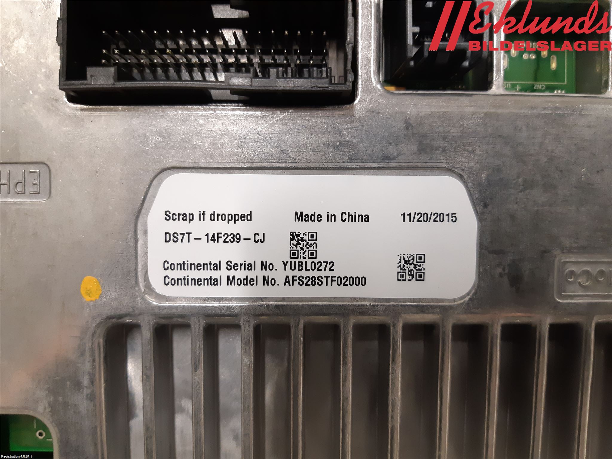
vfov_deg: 53.1
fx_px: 460
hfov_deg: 67.3
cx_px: 306
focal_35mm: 26
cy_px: 230
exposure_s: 1/50
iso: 200
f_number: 1.7
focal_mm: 3.93
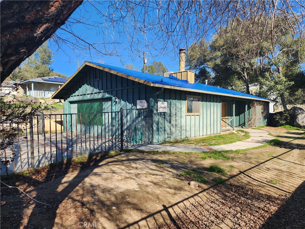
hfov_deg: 73.9
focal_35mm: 23
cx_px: 152
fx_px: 203
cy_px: 114
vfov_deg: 58.9
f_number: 1.8
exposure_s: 1/536
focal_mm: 6.4
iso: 12
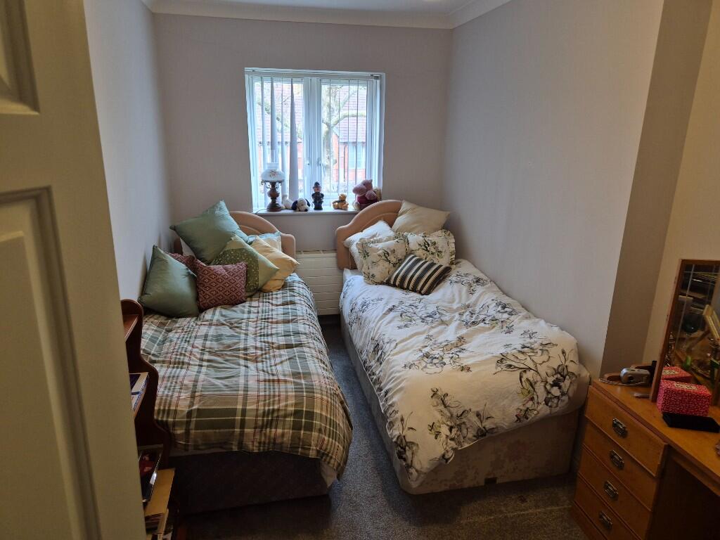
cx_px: 360
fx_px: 478
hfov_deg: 73.9
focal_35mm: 23
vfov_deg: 58.9
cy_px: 270
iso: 200
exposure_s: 1/100
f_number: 1.8
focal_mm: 5.4
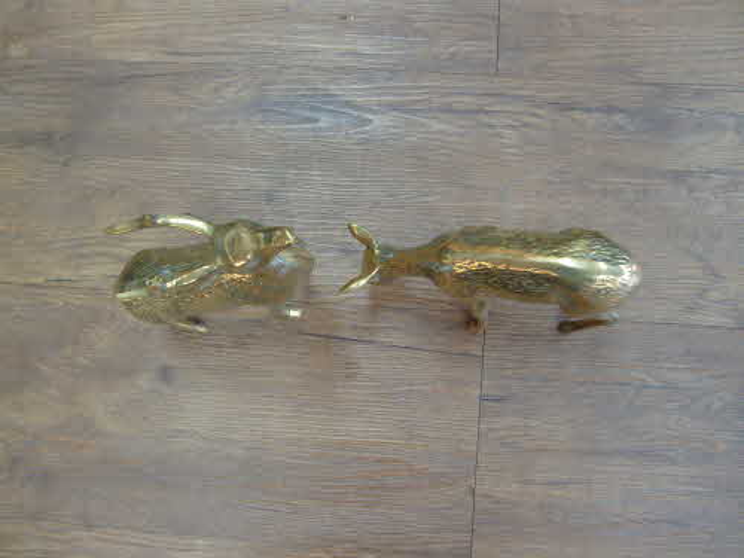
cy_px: 279
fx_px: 752
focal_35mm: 35
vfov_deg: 40.7
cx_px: 372
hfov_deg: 52.6
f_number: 2.8
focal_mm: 5.8
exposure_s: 1/20
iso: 200
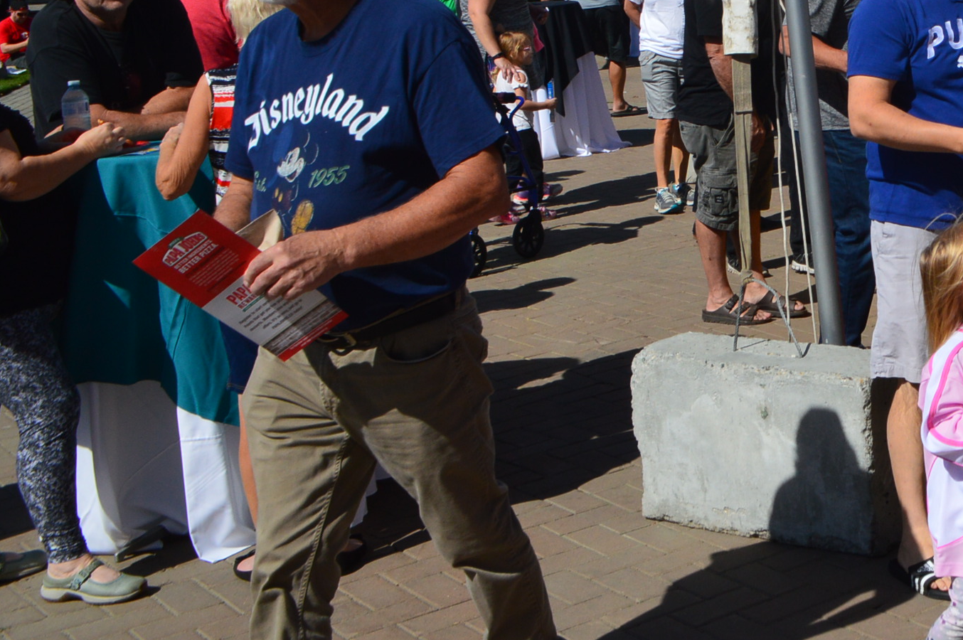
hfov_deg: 29.9
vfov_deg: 21.7
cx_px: 1068
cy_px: -9
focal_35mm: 60
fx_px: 1603
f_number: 11
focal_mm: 18
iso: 280
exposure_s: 1/500
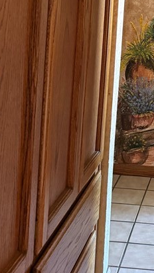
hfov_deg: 17.3
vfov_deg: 29.9
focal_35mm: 65
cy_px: -8
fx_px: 471
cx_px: 204
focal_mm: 6.76
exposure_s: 1/30
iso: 800
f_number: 1.78
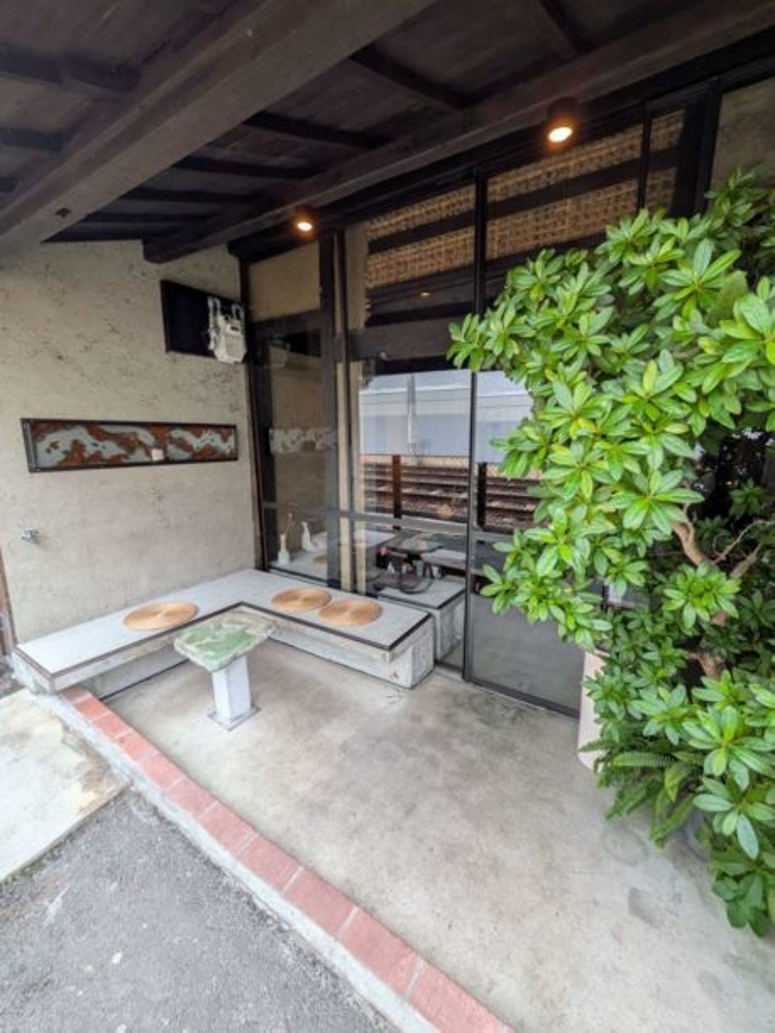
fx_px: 418
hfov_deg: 85.7
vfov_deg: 102.0
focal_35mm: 14
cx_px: 388
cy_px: 516
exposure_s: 1/100
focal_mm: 1.83
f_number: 2.2
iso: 48
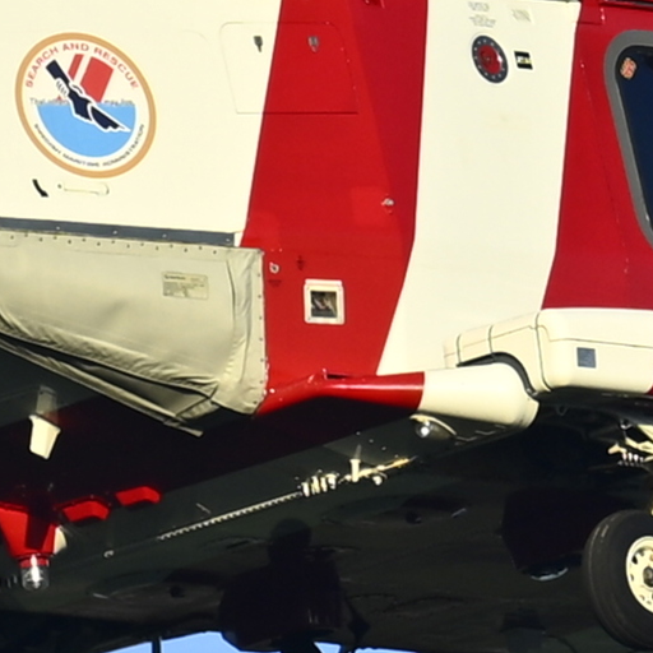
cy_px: 346
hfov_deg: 1.3
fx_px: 28897
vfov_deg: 1.3
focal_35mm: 1354
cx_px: 795
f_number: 7.1
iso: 64
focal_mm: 400
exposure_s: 1/160
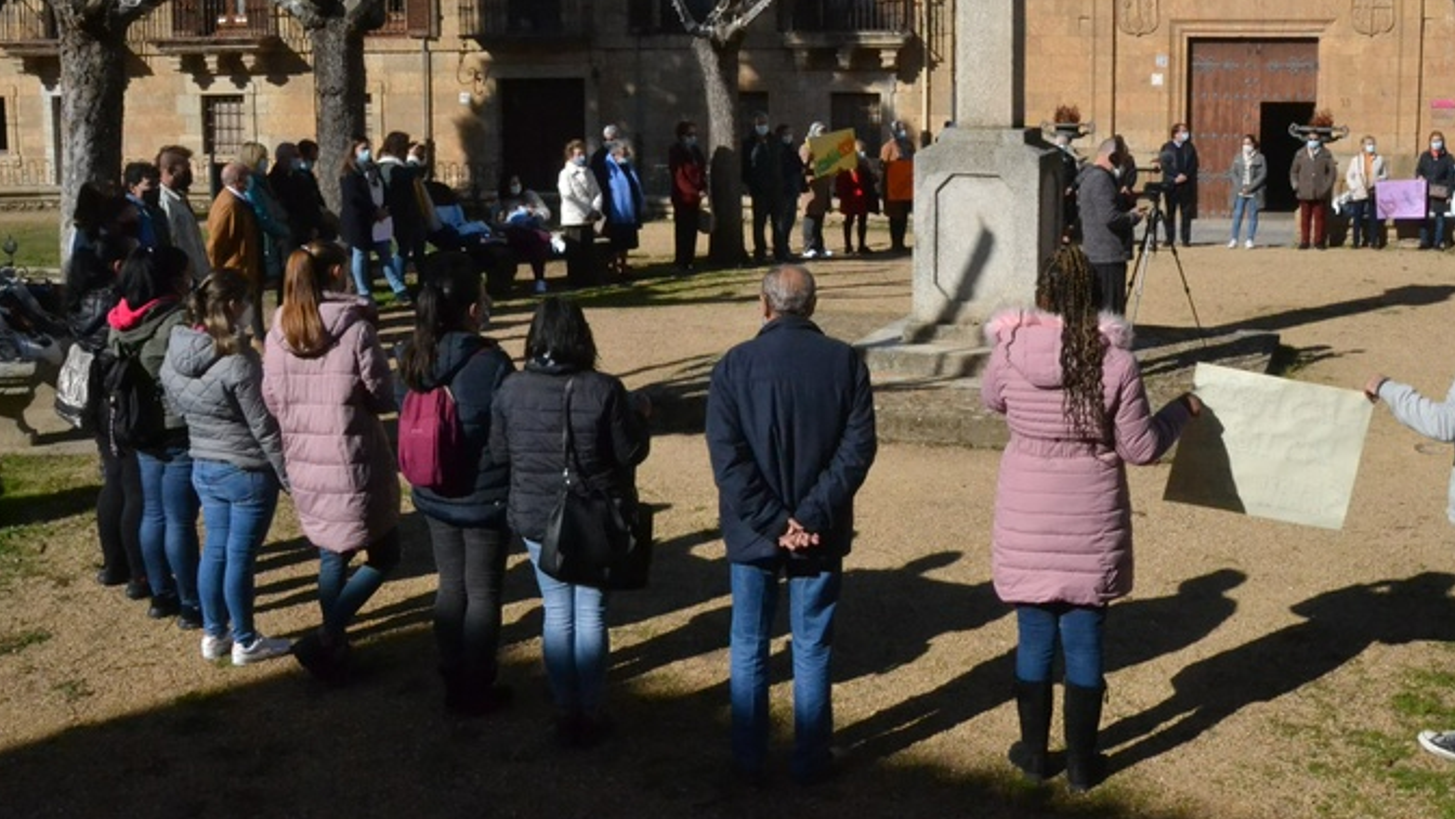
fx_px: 1543
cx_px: 894
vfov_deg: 29.5
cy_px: 278
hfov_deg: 50.1
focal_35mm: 40
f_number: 20
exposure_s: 1/1600
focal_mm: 18
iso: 3200
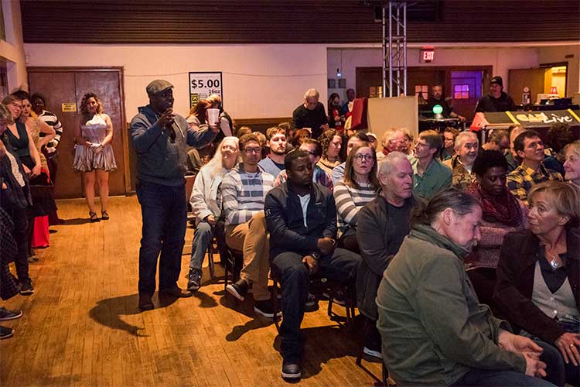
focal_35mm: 42
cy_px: 194
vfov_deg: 31.9
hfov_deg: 46.4
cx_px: 290
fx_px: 677
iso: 16000
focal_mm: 42
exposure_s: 1/60
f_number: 5.6
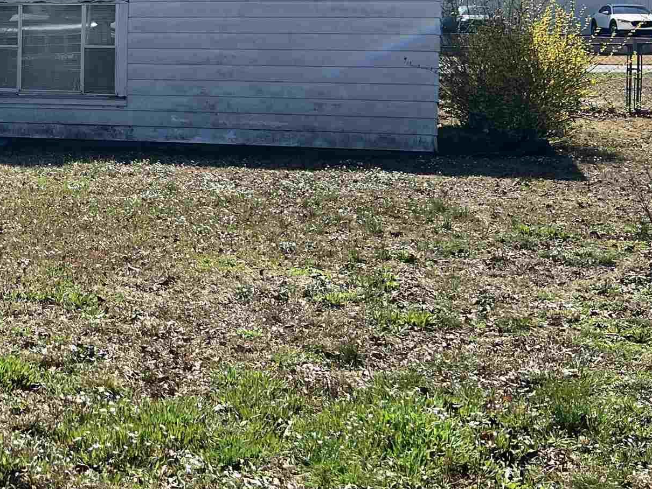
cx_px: -169
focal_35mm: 66
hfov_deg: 25.7
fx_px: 1243
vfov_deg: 21.7
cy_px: 43
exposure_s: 1/4115
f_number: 1.5
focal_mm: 5.7
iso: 50
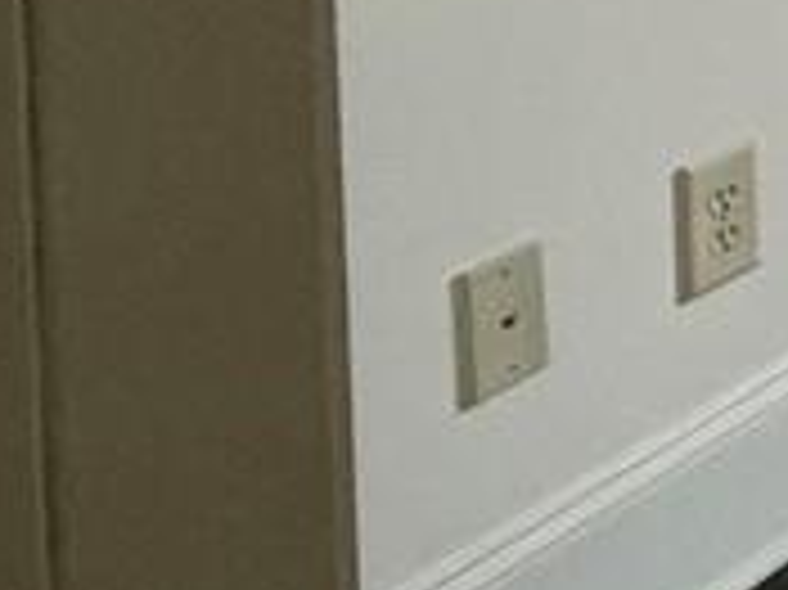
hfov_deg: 12.3
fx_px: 1865
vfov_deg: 15.3
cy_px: -500
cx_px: 2242
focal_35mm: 82
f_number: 2.2
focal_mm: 2.22
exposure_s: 1/120
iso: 320
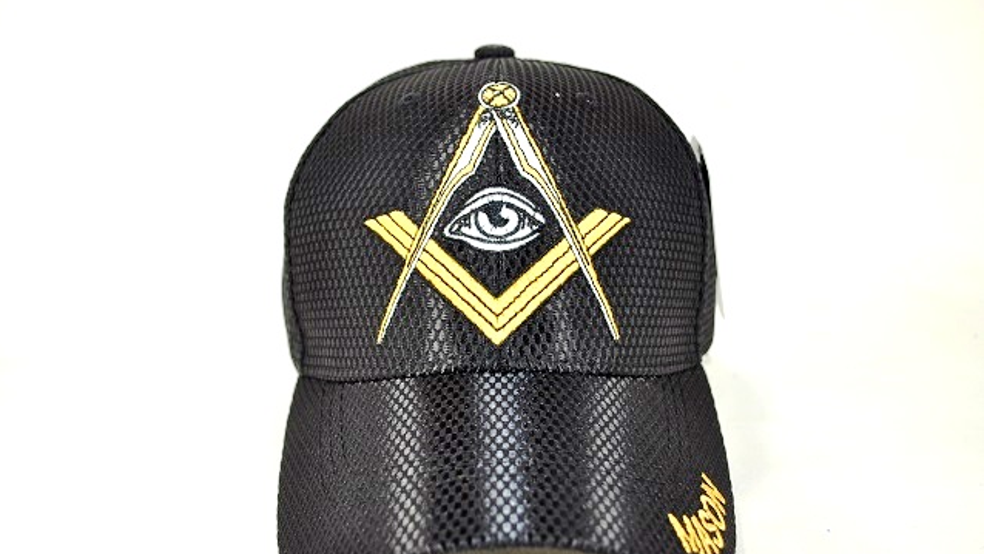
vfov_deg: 31.2
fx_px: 992
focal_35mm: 38
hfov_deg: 52.8
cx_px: 489
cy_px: 292
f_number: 4.5
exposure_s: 1/200
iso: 200
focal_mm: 24
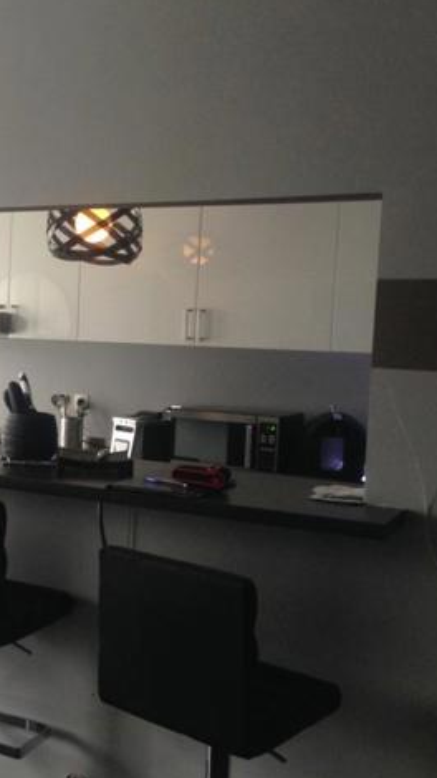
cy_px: 389
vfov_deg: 42.1
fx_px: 1010
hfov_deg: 23.5
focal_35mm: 49
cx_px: 12
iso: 100
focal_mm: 4.12
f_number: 2.4
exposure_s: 1/20
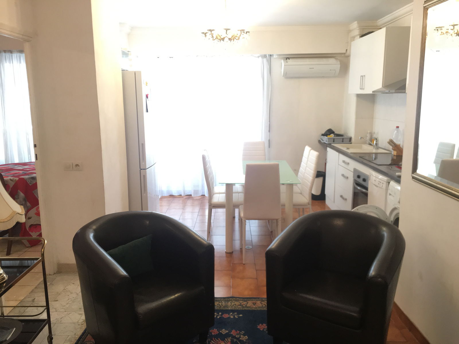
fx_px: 385
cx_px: 230
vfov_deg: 48.2
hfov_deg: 61.7
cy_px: 172
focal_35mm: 29
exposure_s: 1/33
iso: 100
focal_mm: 4.15
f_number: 2.2
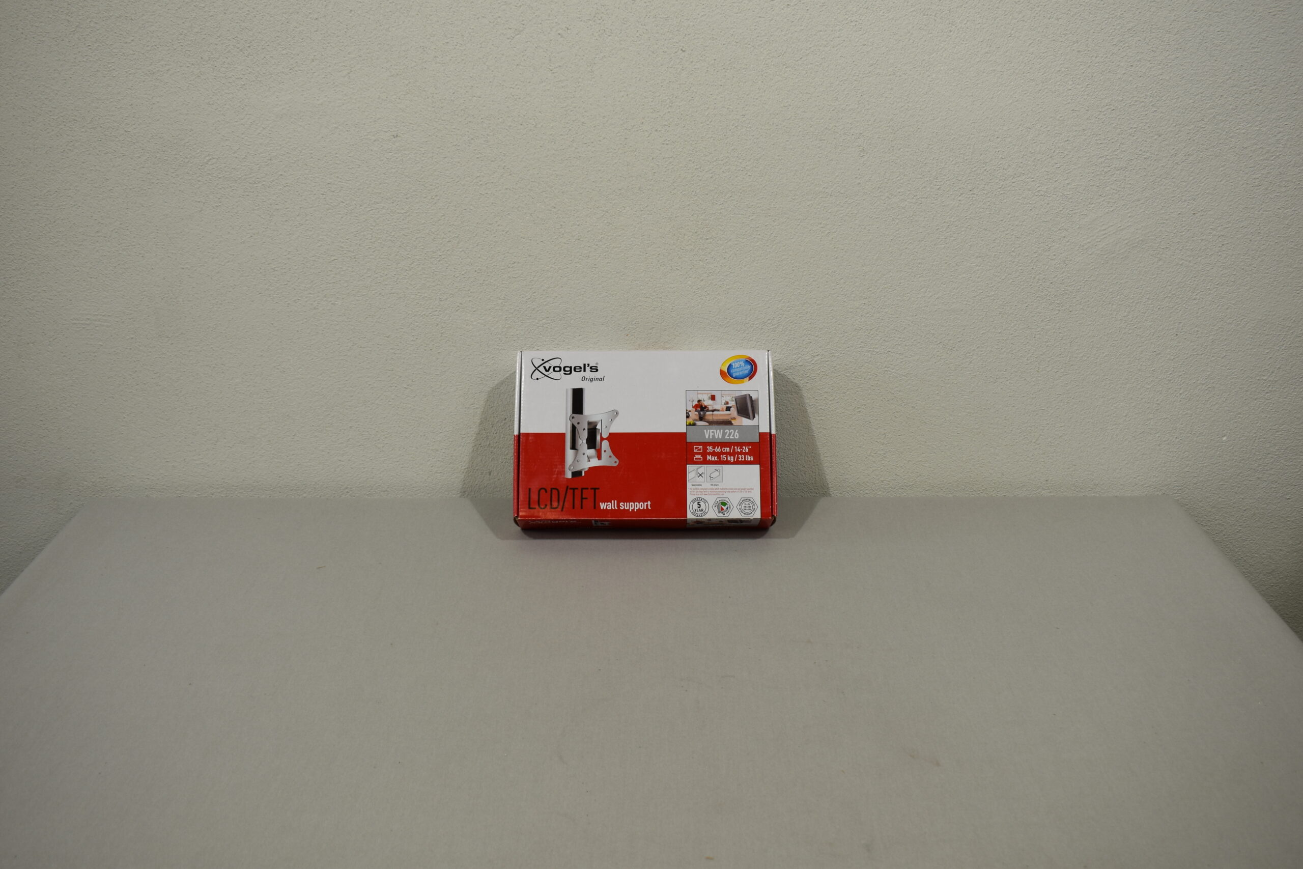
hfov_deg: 53.1
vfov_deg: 36.9
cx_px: 652
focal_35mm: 36
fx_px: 1303
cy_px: 434
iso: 250
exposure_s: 1/125
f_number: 5.6
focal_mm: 24
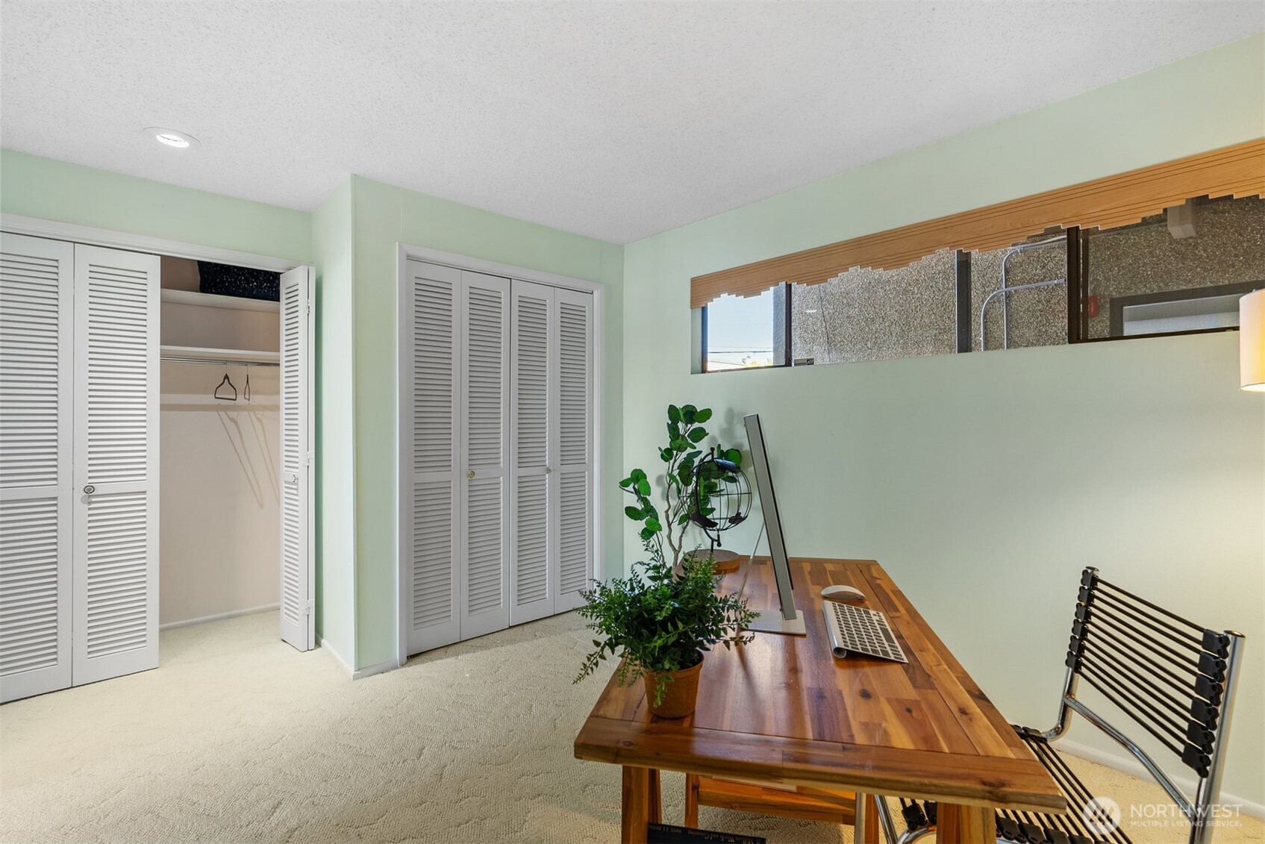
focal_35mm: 16
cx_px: 632
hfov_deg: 96.7
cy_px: 422
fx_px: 562
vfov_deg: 73.8
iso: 200
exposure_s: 1/2
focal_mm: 16
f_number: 8
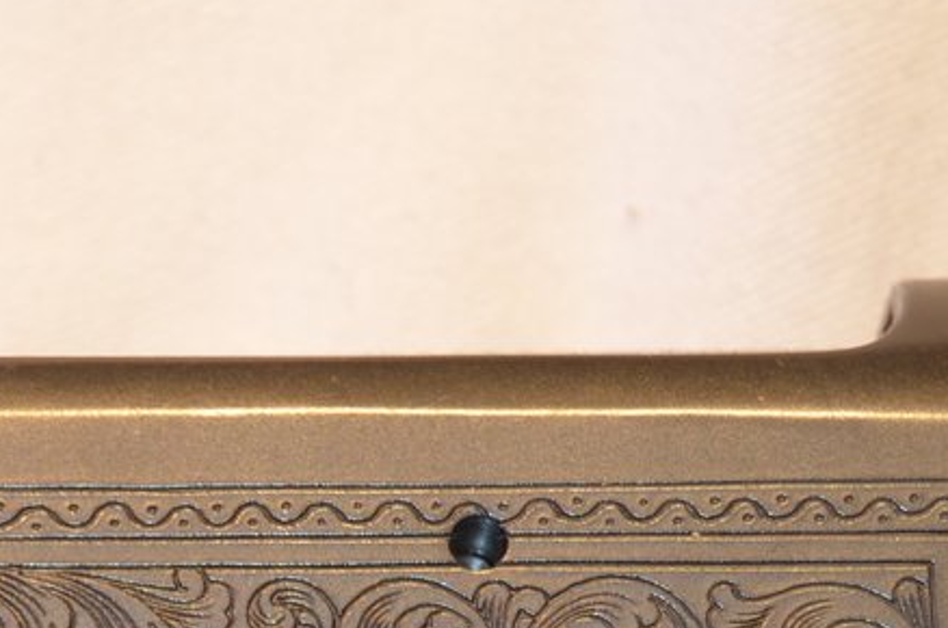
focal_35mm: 264
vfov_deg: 5.2
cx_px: -227
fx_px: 6936
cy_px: 787
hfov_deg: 7.7
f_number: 5.3
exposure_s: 1/125
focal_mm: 45
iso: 400
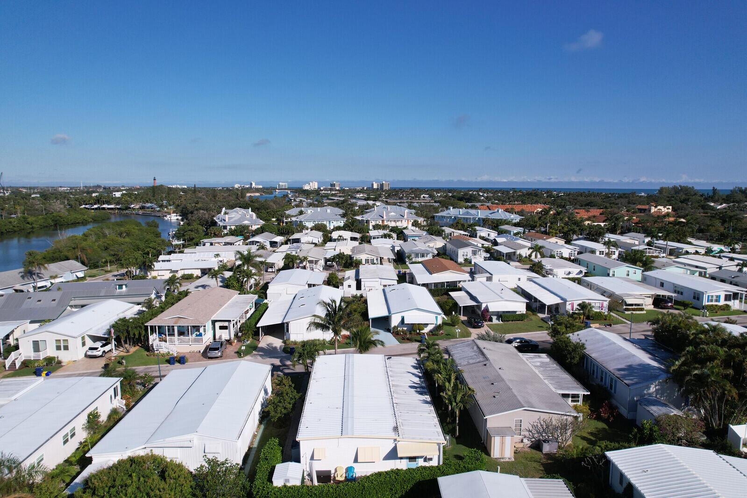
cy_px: 249
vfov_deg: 57.2
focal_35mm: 22
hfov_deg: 78.6
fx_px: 456
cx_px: 374
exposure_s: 1/5000
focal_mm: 8.38
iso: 150
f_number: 2.8
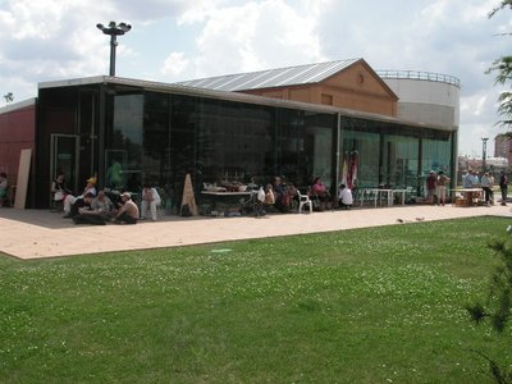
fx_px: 562
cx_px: 256
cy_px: 192
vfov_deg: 37.7
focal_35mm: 38
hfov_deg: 49.0
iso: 50
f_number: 6.6
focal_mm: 6.3
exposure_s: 1/250
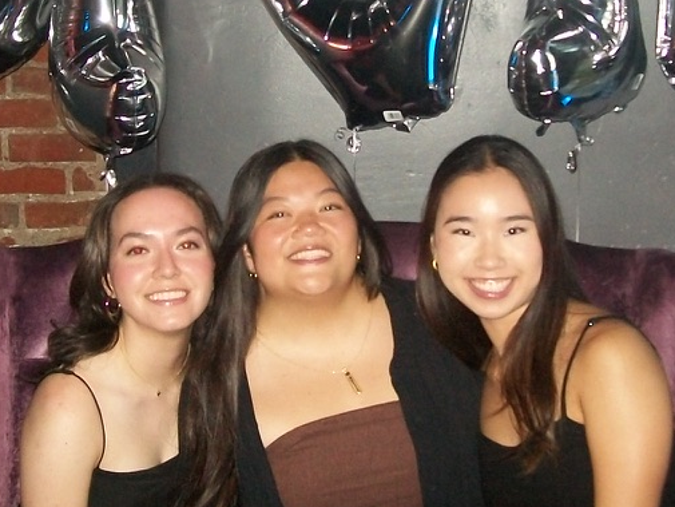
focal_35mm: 73
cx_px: 327
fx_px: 1424
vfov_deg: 20.0
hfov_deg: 26.7
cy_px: 112
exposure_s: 1/30
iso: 200
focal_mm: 6
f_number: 2.7
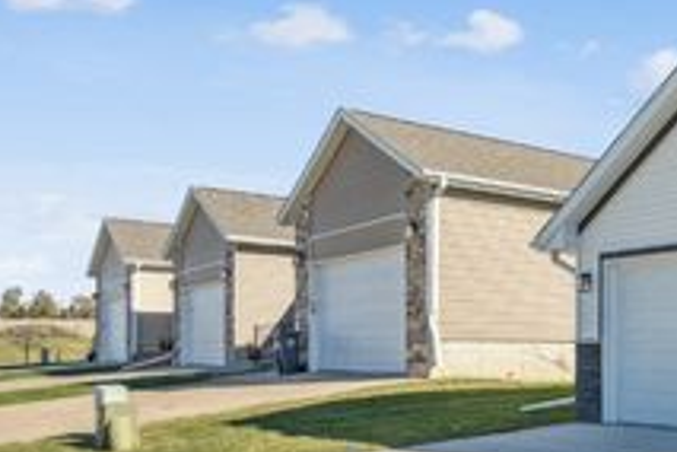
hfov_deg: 40.0
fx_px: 752
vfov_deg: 33.4
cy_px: 208
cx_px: 734
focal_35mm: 40
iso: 800
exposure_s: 1/2500
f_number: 8
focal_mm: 17
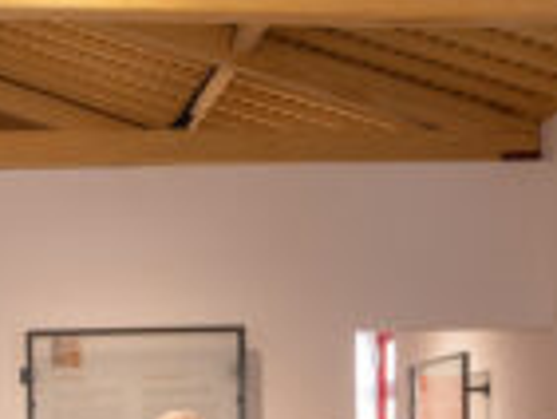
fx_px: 1401
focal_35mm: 87
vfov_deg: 15.0
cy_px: 723
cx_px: 237
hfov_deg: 22.5
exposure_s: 1/60
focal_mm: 12
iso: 400
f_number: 2.8
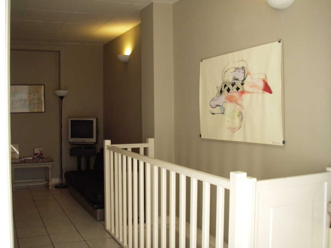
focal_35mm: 38
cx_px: 166
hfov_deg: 49.0
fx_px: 363
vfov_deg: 37.7
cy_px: 124
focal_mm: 6.3
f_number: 3.3
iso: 160
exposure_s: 1/8
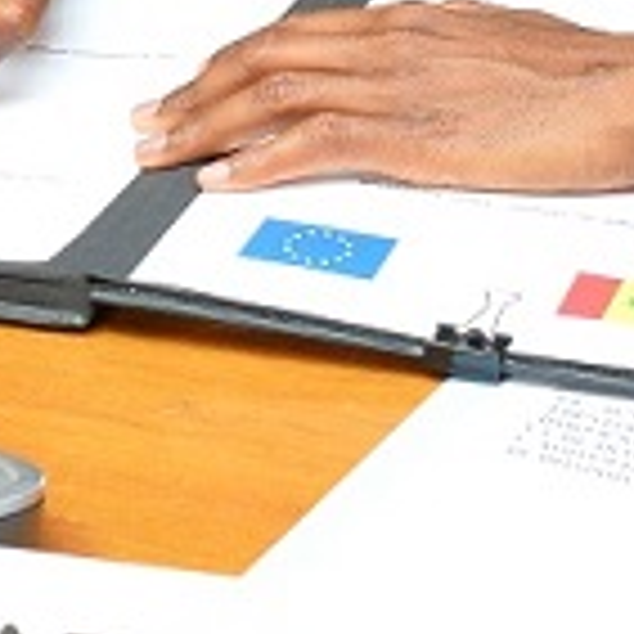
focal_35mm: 160
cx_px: 63
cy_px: -290
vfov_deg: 10.6
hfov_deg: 10.9
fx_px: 3315
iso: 4000
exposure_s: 1/100
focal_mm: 38
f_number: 10
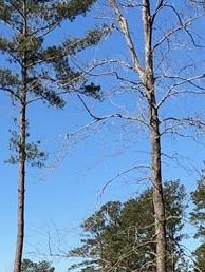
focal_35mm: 111
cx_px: -6
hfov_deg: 13.2
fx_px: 875
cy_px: 412
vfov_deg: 16.2
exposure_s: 1/1412
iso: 20
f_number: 1.8
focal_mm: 3.99
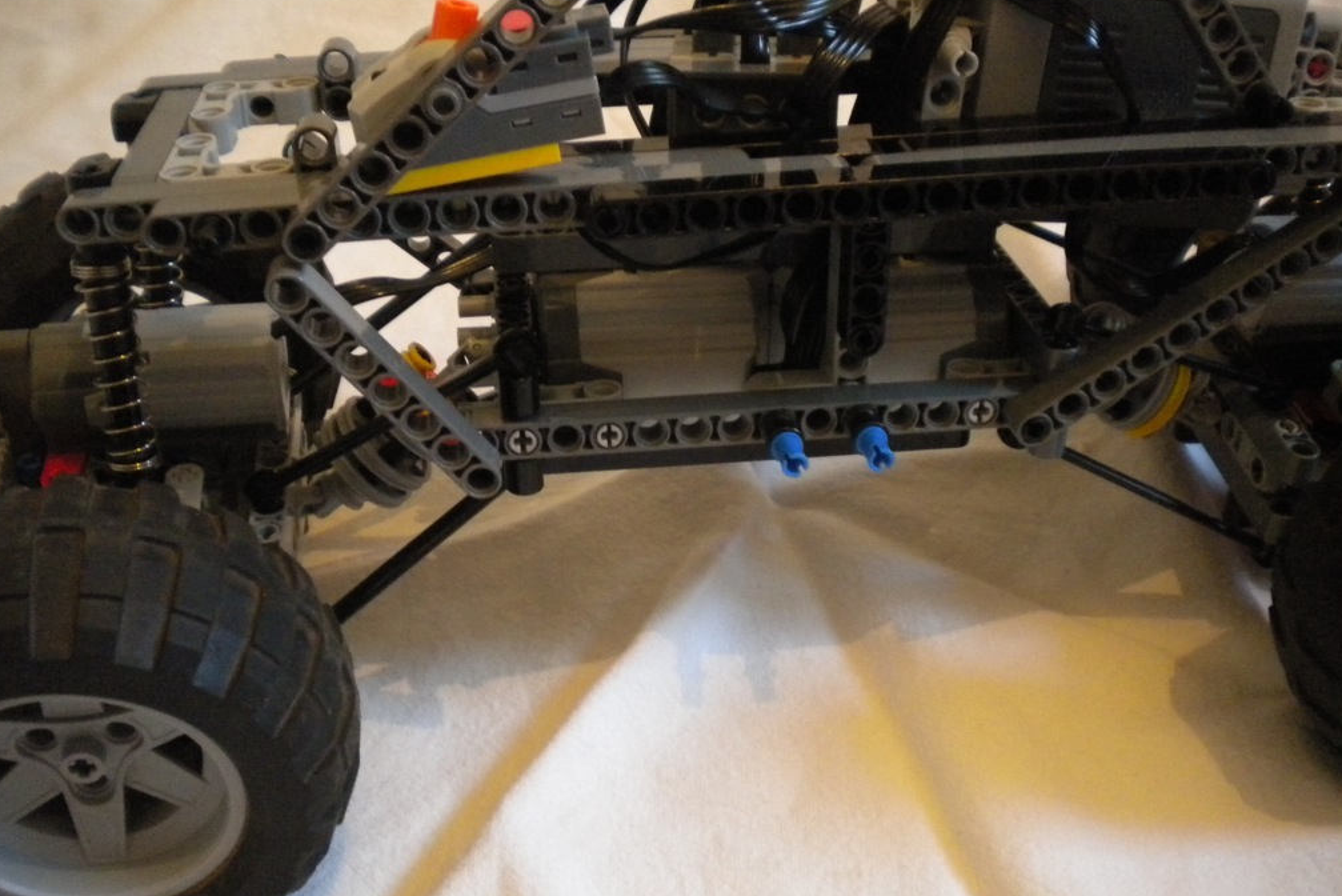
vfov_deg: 35.9
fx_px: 1380
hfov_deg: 51.9
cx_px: 666
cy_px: 503
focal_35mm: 37
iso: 800
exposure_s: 1/40
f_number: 3.1
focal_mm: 6.3
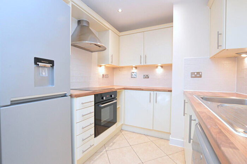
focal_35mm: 15
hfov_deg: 100.4
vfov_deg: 77.3
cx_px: 124
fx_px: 103
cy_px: 82
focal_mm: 10
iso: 1600
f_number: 11
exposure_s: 1/15
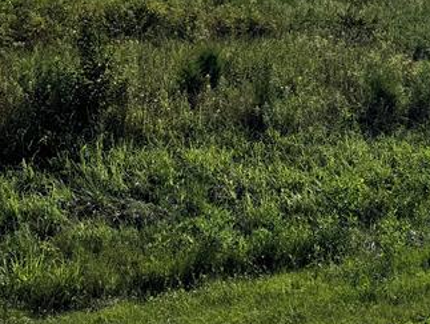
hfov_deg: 25.4
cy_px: -25
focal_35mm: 76
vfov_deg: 18.7
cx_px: 125
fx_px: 945
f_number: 1.78
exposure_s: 1/9009
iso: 80
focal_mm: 6.76
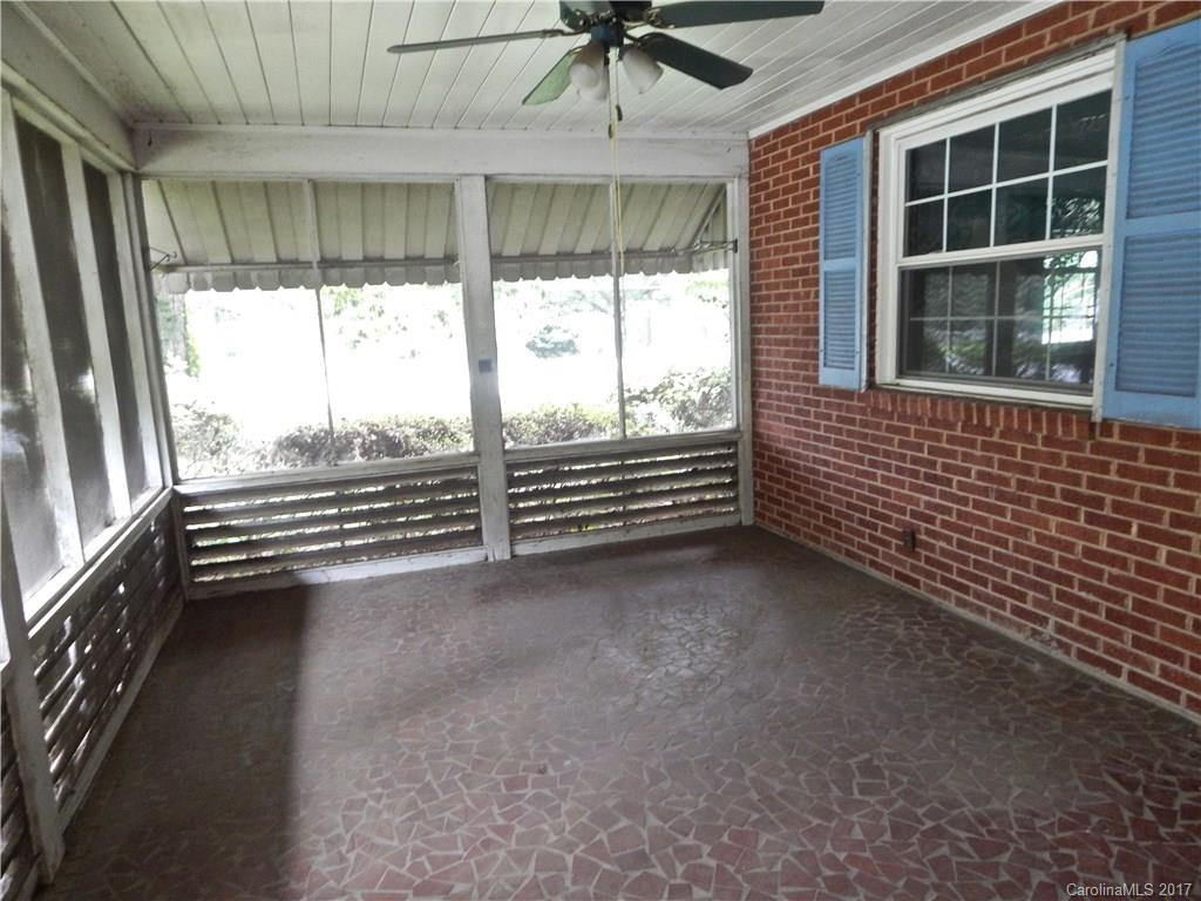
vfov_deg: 61.1
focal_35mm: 22
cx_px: 600
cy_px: 450
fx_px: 763
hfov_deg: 76.4
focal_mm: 4
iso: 400
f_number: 3
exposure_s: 1/8
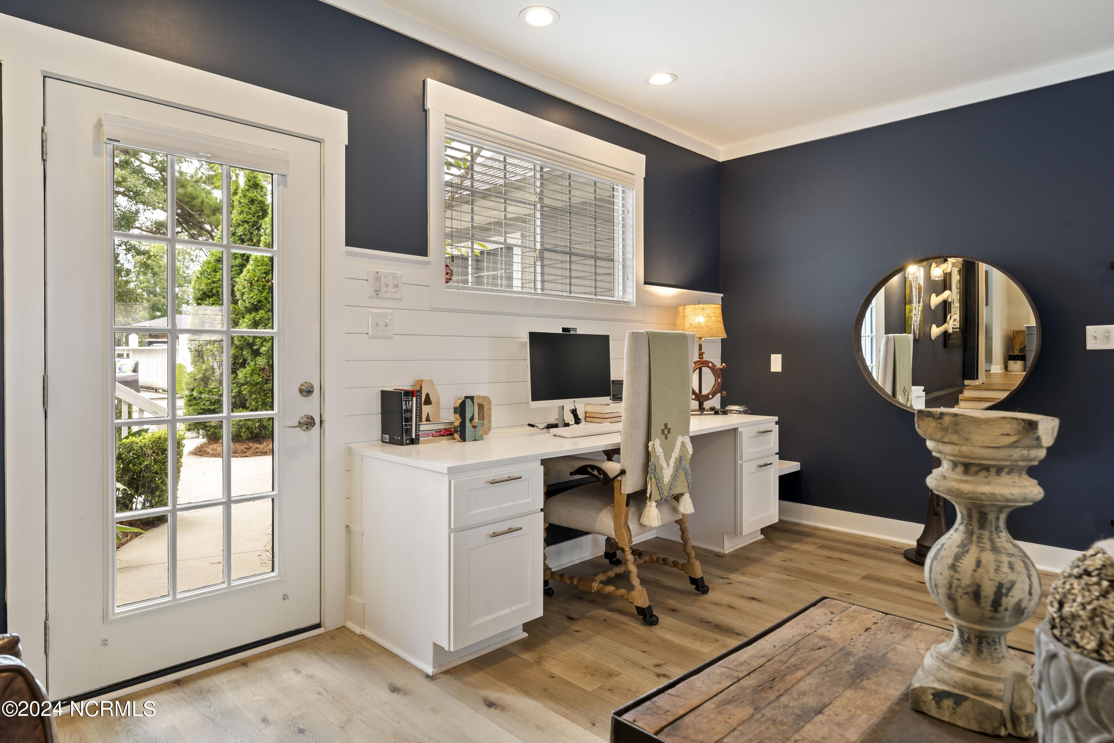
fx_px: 650
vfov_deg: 59.5
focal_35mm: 21
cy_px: 372
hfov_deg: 81.2
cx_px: 557
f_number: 9
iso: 100
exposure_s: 1/2
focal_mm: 21
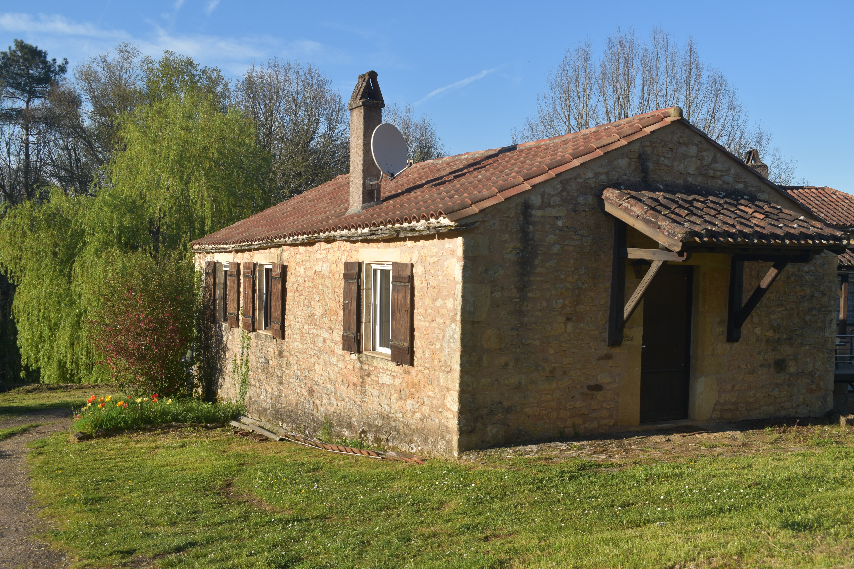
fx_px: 961
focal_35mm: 40
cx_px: 427
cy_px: 284
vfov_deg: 33.0
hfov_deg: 47.9
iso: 110
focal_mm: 27
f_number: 8
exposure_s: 1/250
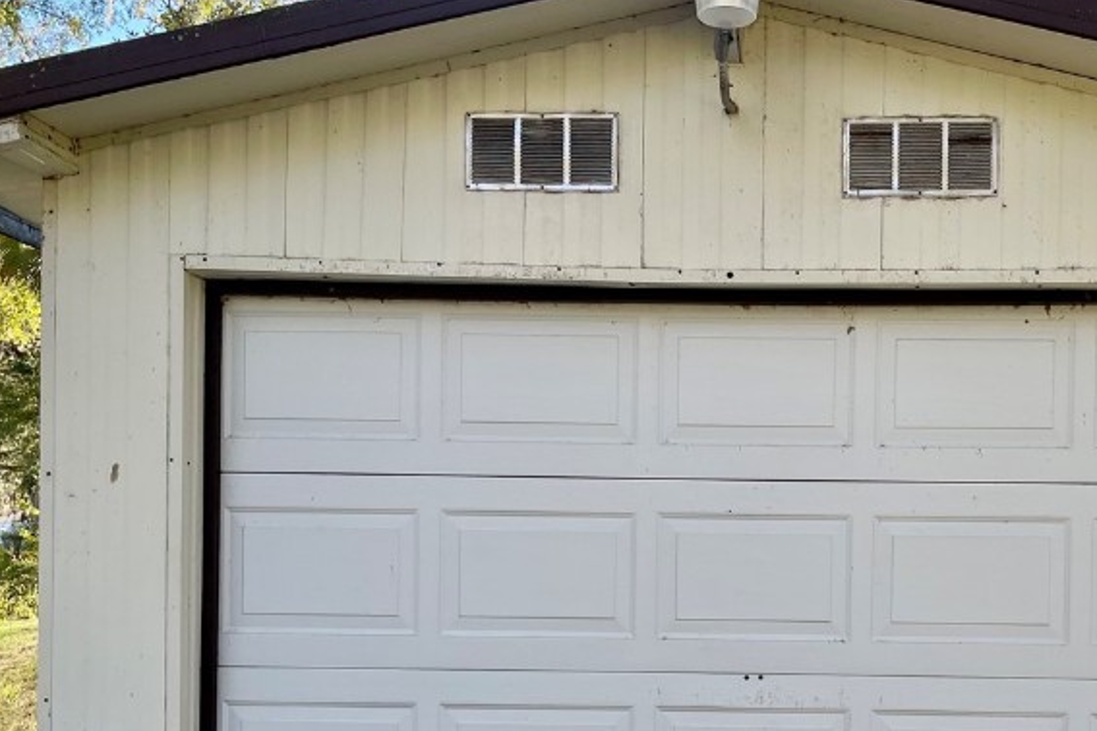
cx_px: 776
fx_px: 1432
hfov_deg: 41.1
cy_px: 567
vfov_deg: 28.1
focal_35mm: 47
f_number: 1.6
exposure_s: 1/331
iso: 32
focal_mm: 5.1
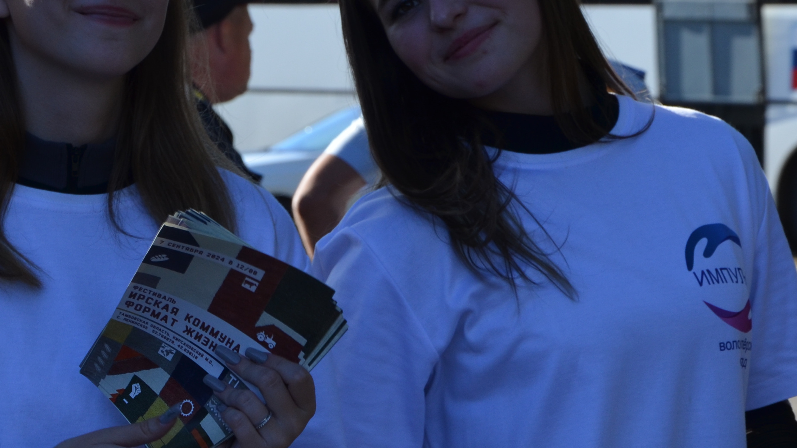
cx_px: 363
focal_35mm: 225
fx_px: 4755
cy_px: 222
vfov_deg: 5.4
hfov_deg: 9.6
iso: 200
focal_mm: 66
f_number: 8
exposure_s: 1/250
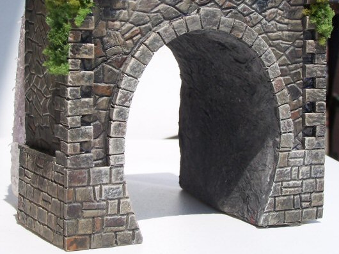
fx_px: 872
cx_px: 189
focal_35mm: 89
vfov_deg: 16.6
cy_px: 75
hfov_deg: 22.0
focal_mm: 9.8
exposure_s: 1/1000
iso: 80
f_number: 4.5
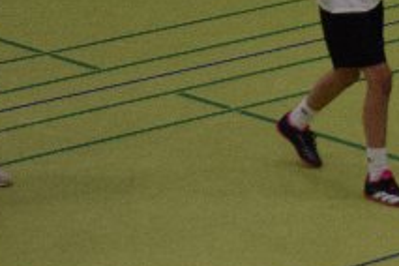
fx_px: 3517
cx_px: 909
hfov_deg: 6.2
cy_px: -12
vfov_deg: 4.3
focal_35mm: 317
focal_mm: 45
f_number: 3.5
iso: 2000
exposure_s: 1/500
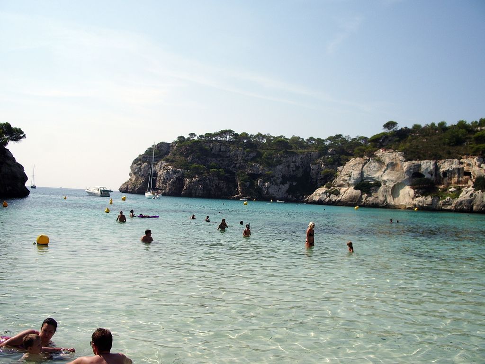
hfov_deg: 52.6
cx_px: 242
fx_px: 490
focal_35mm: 35
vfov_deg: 40.7
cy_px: 182
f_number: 4.3
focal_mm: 5.8
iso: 50
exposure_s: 1/800
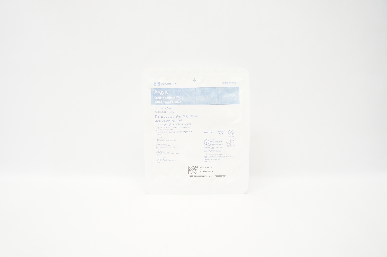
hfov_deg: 67.4
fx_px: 290
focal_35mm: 27
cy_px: 128
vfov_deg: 47.8
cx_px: 194
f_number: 4
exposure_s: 1/80
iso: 400
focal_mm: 18
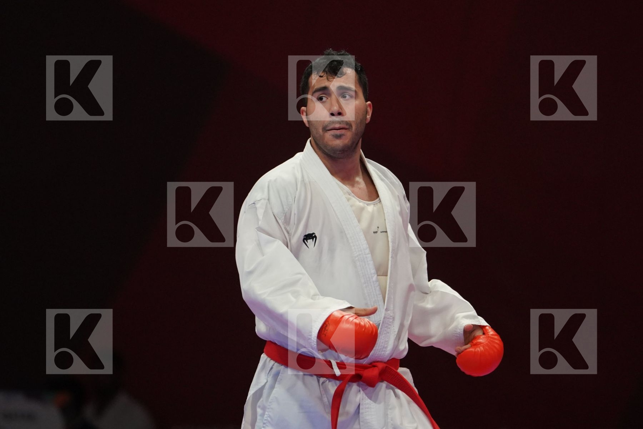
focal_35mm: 420
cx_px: 322
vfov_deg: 3.3
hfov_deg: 4.9
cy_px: 214
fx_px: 7501
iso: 3200
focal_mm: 280
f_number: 4
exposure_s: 1/1000
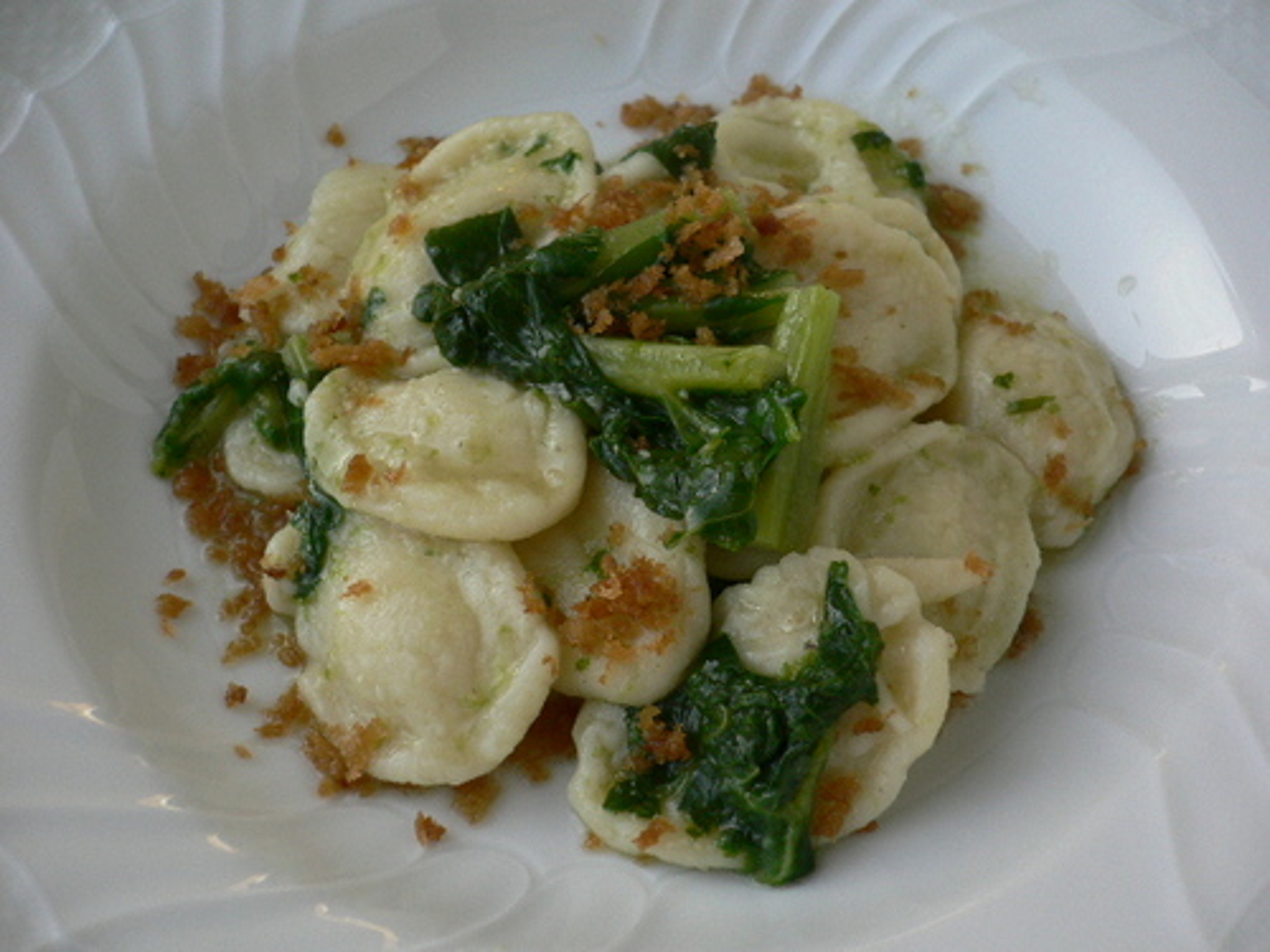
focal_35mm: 35
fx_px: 1284
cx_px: 635
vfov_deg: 40.7
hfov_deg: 52.6
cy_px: 476
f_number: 2.8
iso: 100
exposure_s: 1/125
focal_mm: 5.8
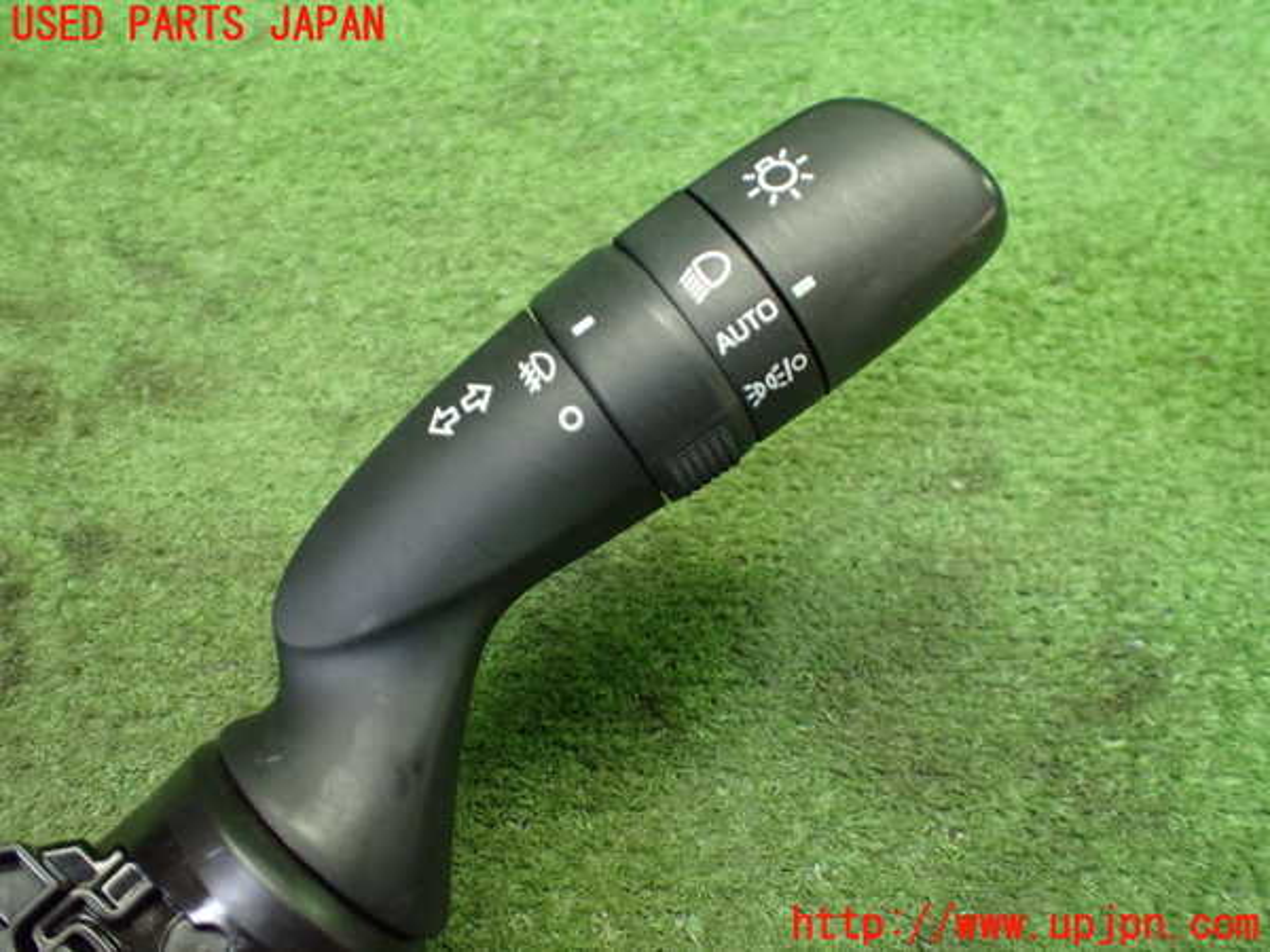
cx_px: 635
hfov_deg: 60.0
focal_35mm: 30
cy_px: 476
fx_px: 1101
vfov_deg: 46.8
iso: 800
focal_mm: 5.4
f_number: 2.3
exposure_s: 1/80
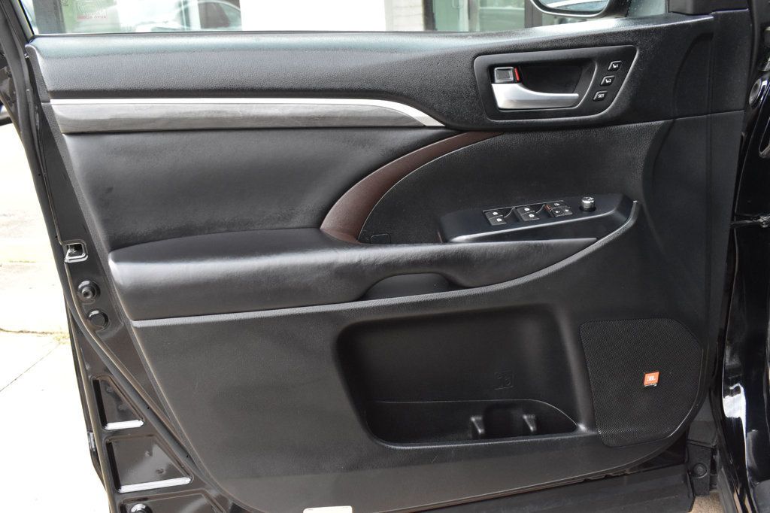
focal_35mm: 33
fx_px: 706
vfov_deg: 39.9
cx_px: 385
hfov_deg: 57.2
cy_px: 256
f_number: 10
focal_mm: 22
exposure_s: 1/200
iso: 2500
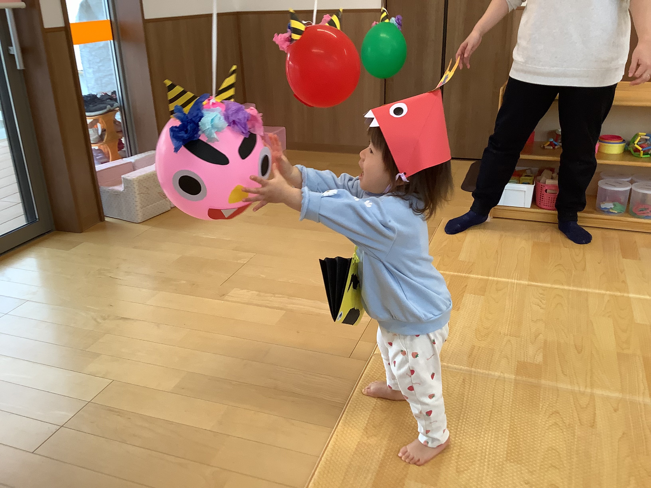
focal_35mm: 31
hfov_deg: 58.4
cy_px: 244
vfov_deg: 45.4
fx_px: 583
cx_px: 326
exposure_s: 1/100
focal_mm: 3.3
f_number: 2.4
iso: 80
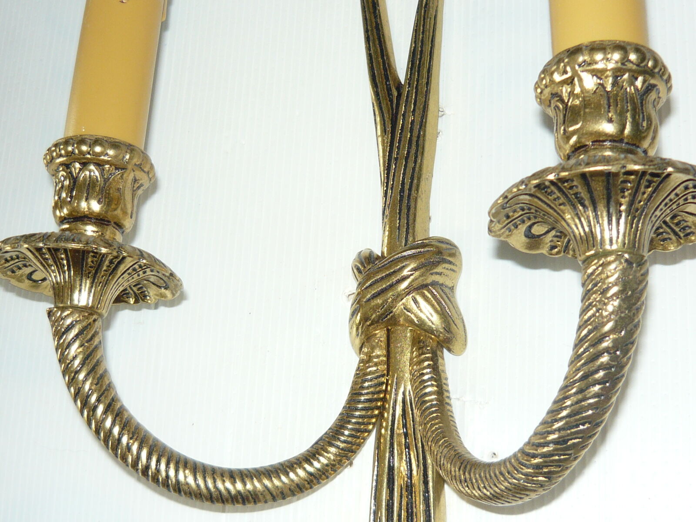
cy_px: 261
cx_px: 348
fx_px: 1066
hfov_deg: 36.2
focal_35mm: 53
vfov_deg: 27.5
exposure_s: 1/30
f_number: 2.8
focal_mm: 5.5
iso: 100
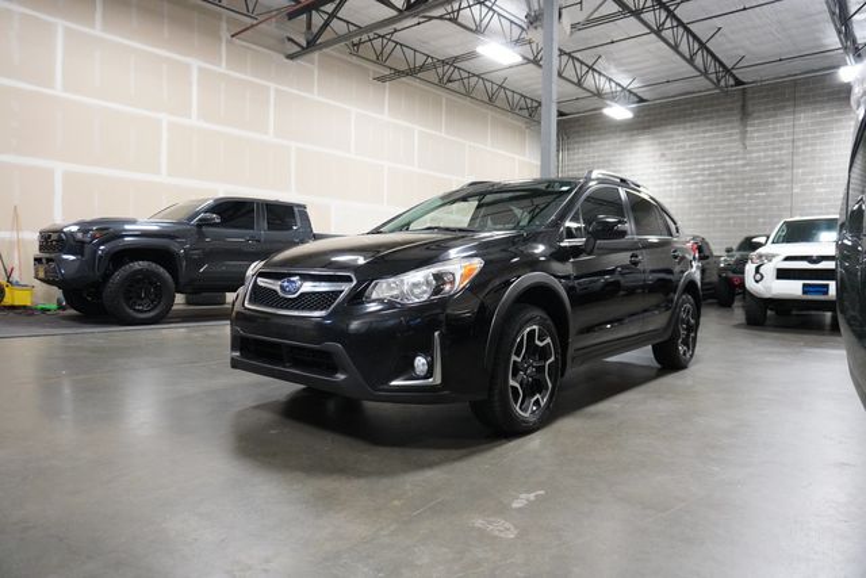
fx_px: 577
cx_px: 433
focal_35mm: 24
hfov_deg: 73.7
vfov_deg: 53.2
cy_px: 289
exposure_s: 1/160
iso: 4000
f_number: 3.5
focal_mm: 16
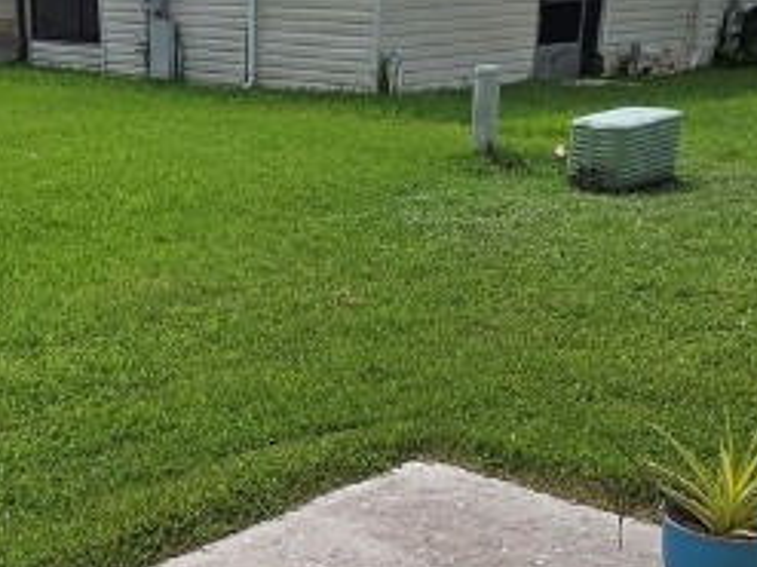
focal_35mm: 54
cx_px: 208
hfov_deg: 34.9
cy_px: 552
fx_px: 1180
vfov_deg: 25.8
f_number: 2.2
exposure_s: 1/3913
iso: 50
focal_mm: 2.2
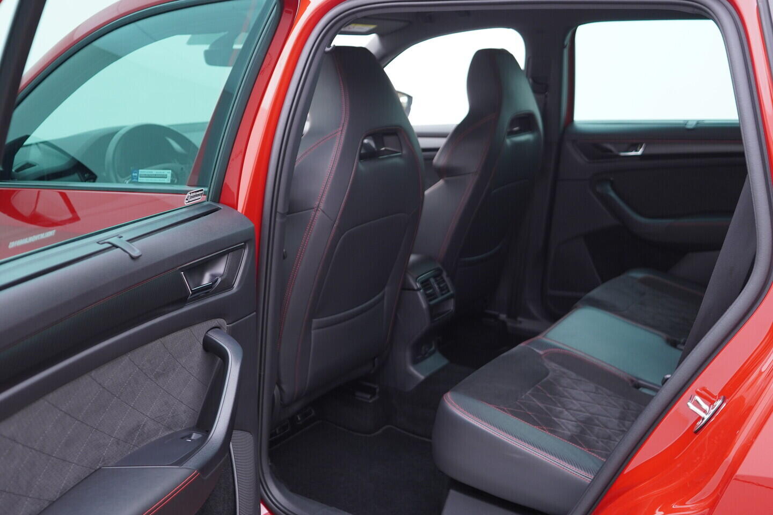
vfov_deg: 36.9
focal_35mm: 36
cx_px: 386
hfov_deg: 53.1
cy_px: 258
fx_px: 773
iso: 250
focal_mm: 24
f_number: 2.8
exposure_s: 1/40
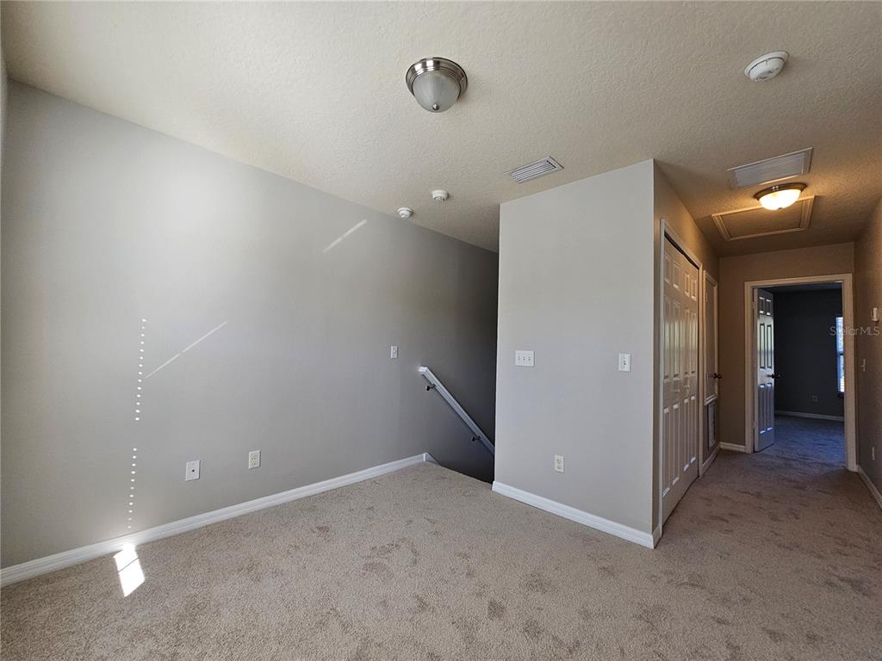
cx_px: 441
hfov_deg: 106.2
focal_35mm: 13
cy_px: 330
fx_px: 331
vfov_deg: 89.9
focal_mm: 2.2
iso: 100
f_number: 2.2
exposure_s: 1/120
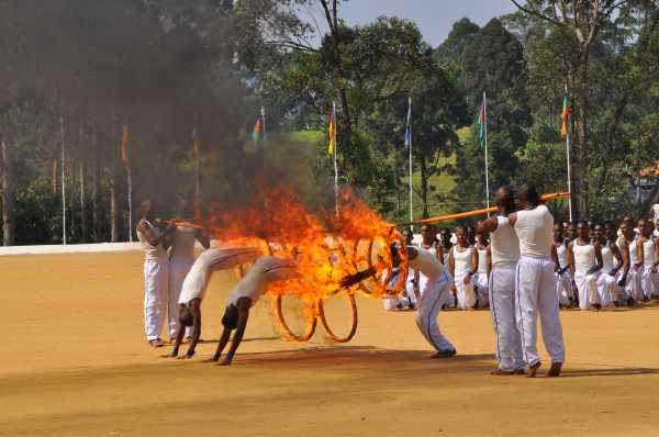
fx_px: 2056
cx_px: 330
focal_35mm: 112
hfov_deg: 18.2
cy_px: 218
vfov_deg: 12.1
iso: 200
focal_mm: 75
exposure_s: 1/160
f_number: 18
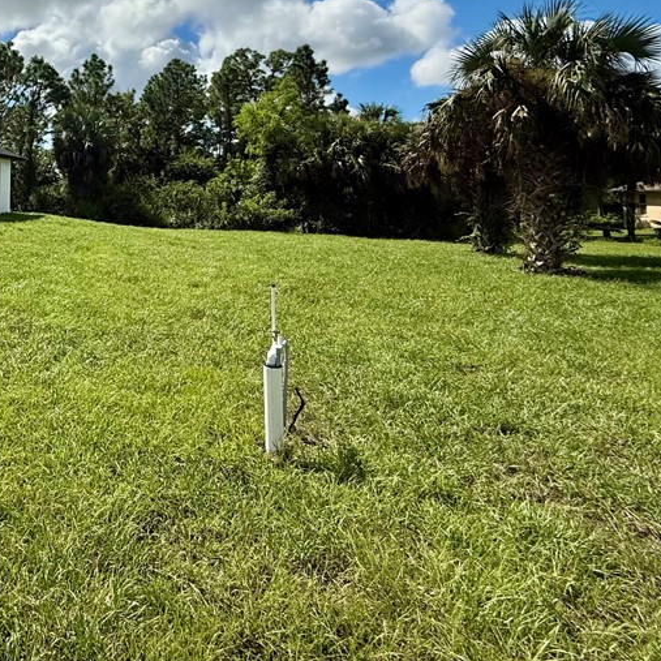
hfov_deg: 53.5
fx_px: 540
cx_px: 44
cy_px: 163
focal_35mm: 25
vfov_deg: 59.5
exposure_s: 1/5155
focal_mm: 2.22
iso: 64
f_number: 2.2
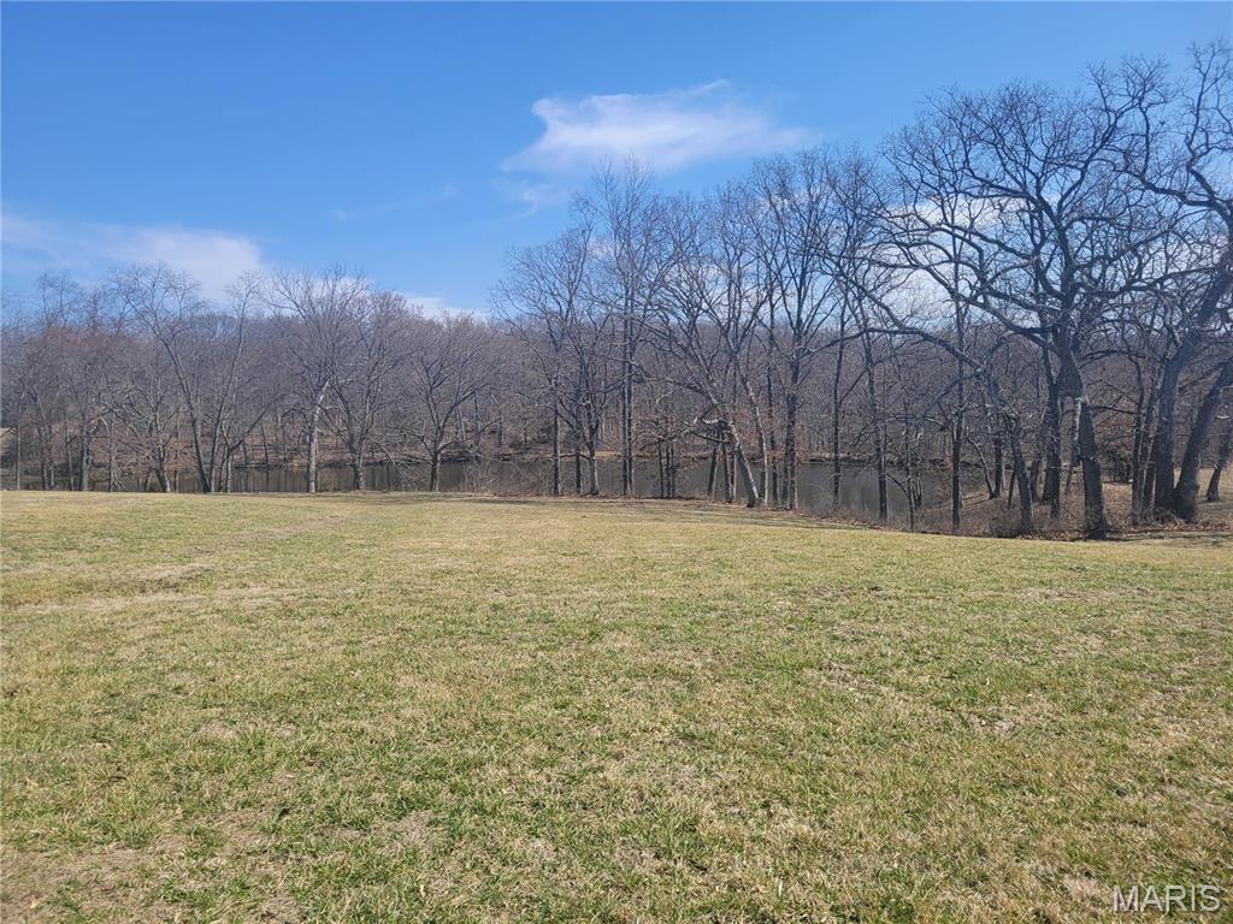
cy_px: 462
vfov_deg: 53.1
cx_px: 616
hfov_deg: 67.3
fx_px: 926
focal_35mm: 26
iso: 40
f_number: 1.8
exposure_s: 1/2157
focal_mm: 5.4
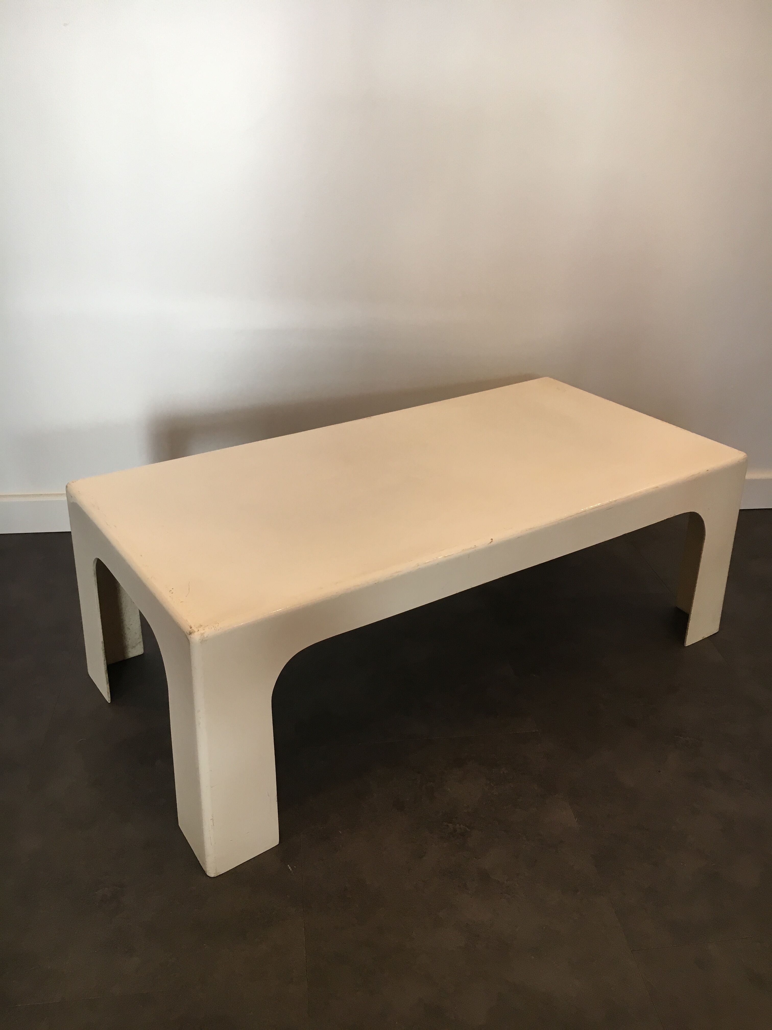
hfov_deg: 48.2
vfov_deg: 61.7
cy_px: 515
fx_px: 862
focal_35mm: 29
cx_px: 386
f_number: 2.2
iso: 64
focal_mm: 4.15
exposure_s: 1/33
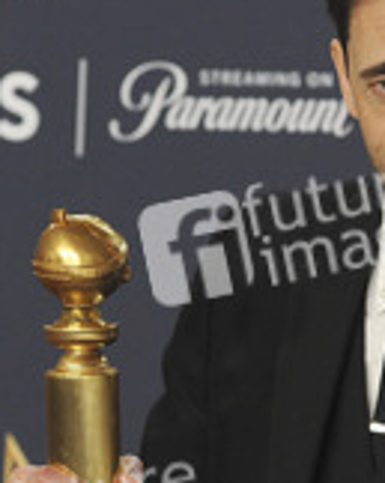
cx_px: 381
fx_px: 6142
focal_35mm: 430
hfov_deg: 3.6
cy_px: 385
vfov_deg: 4.5
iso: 2500
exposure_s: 1/160
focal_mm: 185
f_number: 5
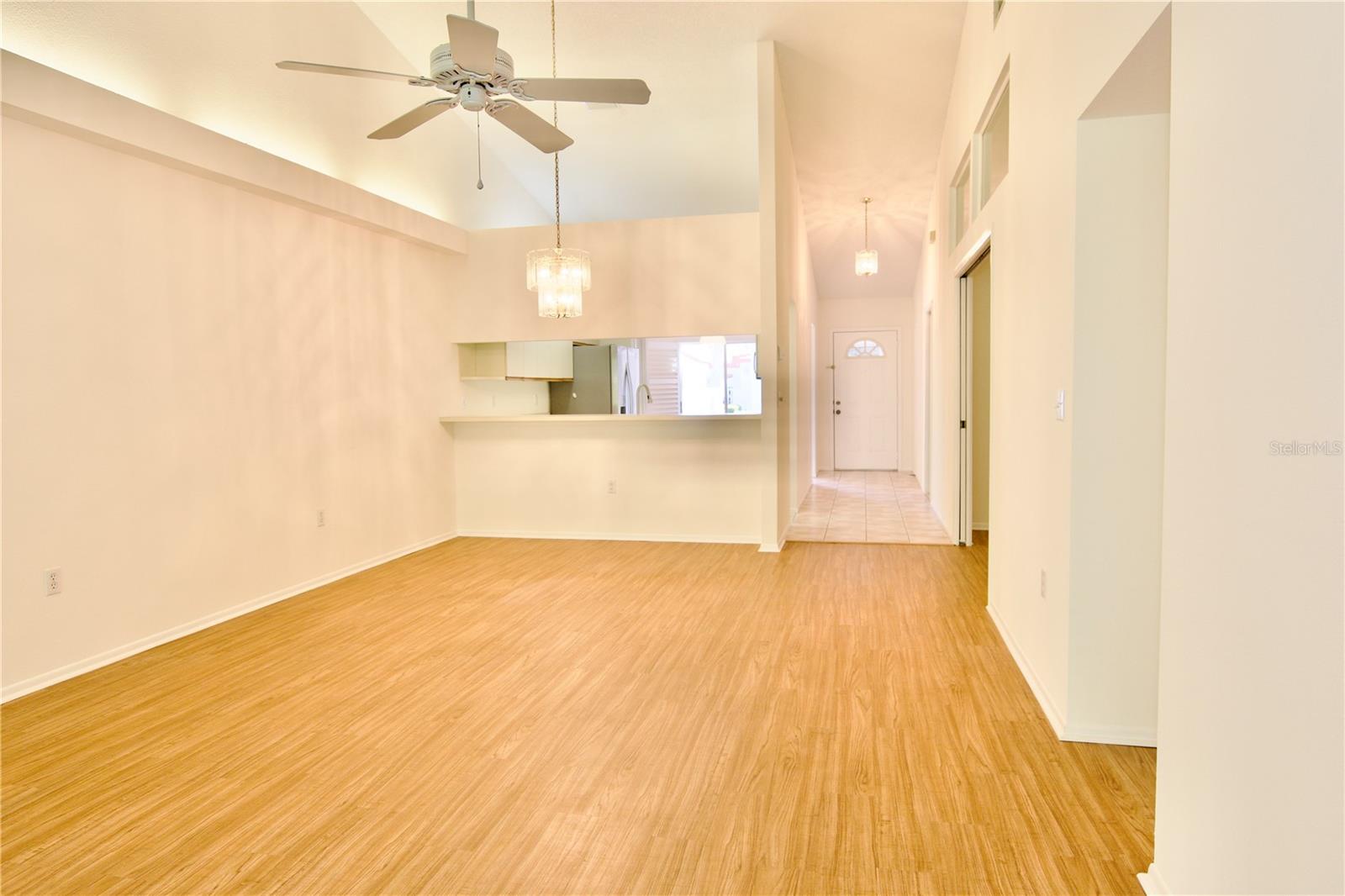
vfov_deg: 59.5
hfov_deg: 81.2
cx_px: 672
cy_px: 448
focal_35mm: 21
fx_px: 784
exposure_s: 1/60
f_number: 4
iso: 200
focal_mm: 14
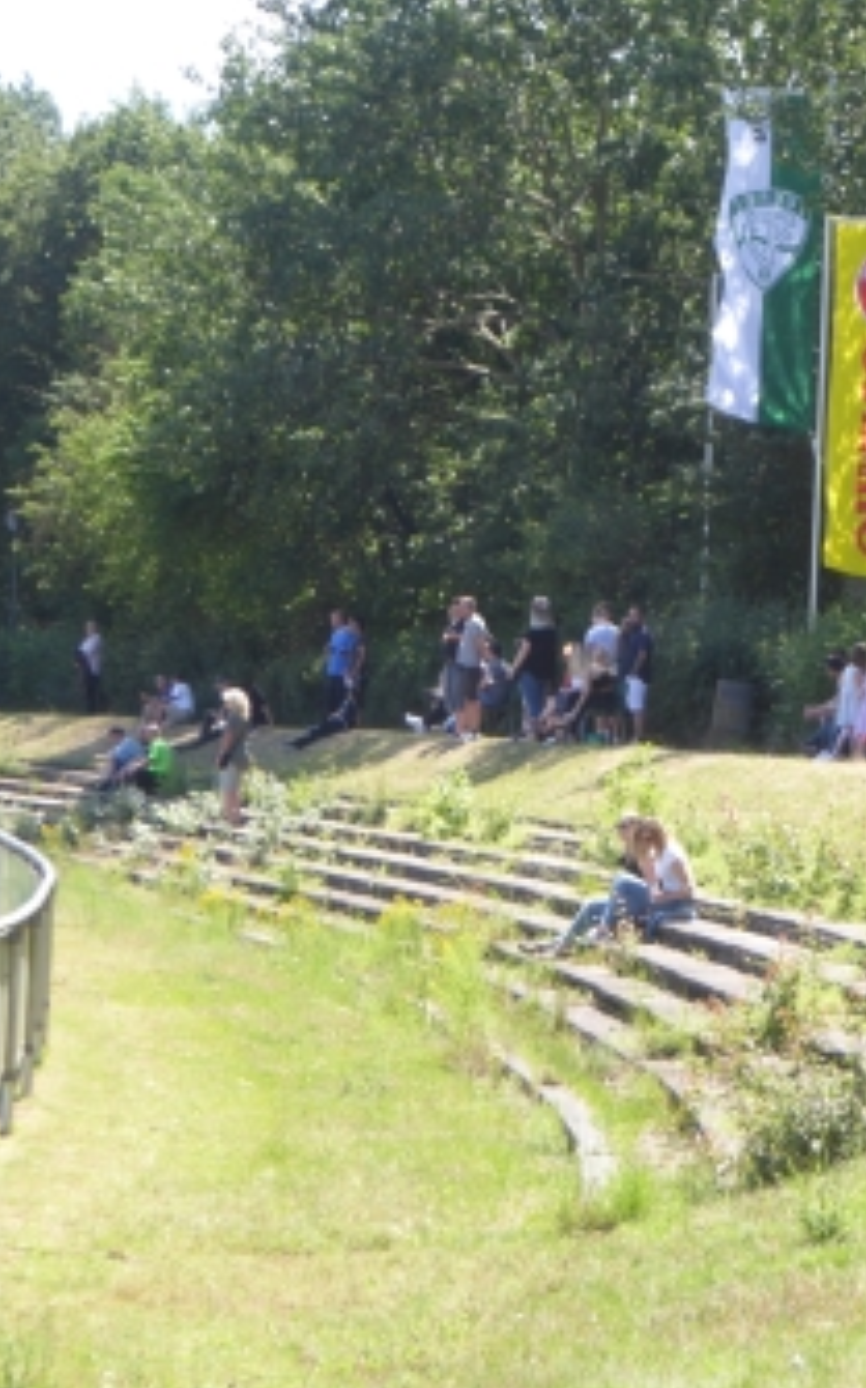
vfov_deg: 12.8
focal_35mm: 164
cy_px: 696
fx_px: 6201
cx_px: 634
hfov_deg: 8.0
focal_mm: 20.6
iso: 80
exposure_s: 1/100
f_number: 5.1
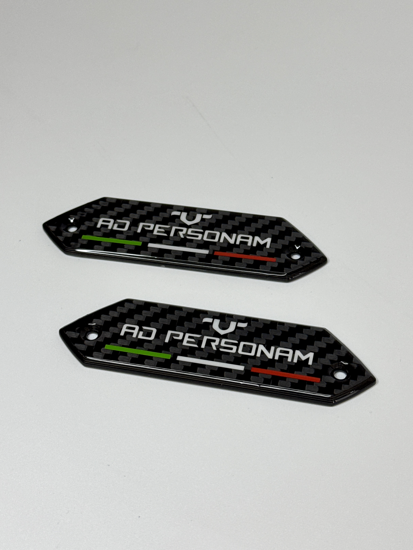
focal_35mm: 48
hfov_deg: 30.3
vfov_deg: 39.7
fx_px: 764
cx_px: 206
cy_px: 275
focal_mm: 6.76
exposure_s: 1/100
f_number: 1.78
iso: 64
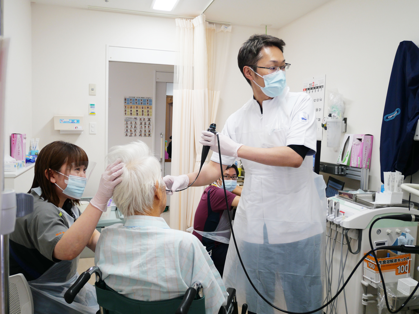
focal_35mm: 32
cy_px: 157
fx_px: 387
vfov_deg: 44.2
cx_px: 210
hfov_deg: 56.8
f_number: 3.9
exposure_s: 1/60
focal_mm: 16
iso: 250
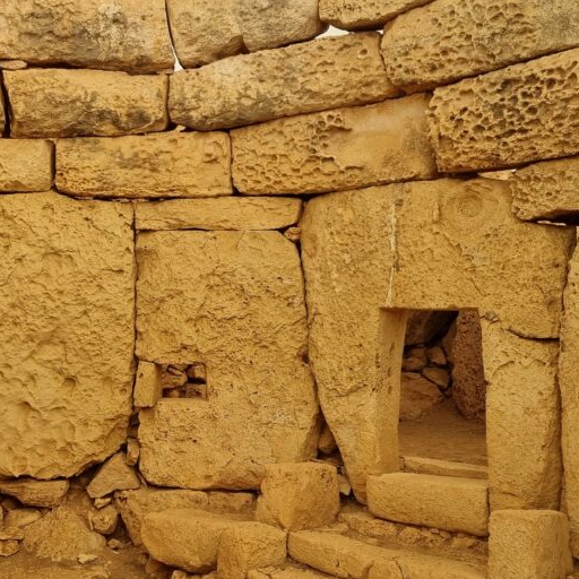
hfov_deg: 35.7
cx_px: 122
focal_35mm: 46
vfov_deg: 36.8
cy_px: 320
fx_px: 870
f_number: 1.8
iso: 50
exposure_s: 1/366
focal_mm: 5.4
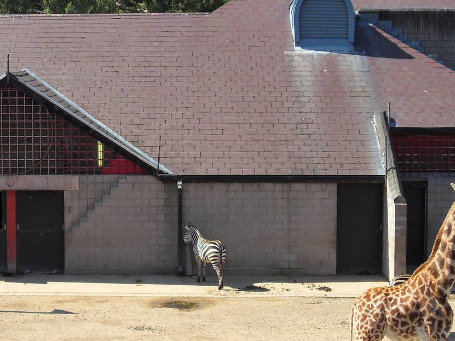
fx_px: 1367
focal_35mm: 104
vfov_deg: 14.2
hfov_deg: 18.7
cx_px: 67
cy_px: 181
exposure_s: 1/350
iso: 80
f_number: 4.1
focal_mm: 9.9
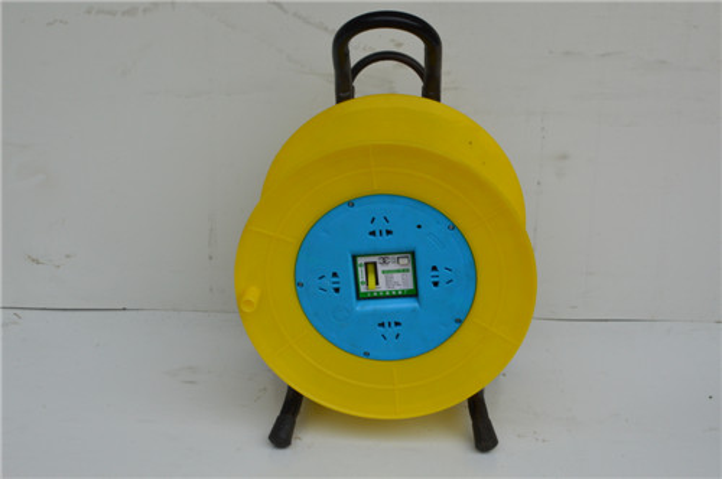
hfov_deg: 33.4
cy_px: 240
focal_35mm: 60
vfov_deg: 22.6
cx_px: 361
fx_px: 1202
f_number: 10
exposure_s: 1/320
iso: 400
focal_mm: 40
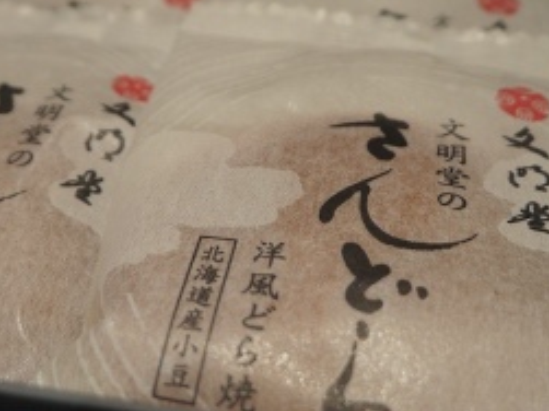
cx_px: 227
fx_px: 793
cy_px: 151
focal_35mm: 50
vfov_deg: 29.0
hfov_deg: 38.1
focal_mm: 14
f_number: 3.5
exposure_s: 1/60
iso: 200
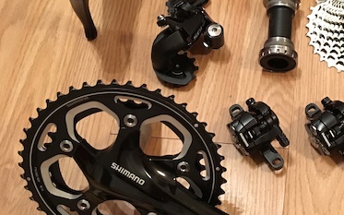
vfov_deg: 19.7
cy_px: 94
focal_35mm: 66
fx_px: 619
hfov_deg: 30.4
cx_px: 269
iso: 250
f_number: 2.2
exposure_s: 1/15
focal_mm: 4.15
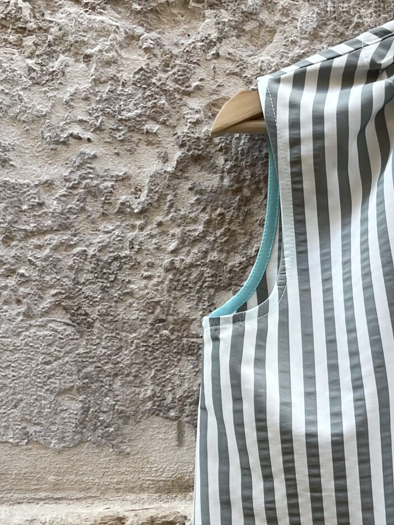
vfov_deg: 27.1
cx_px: 516
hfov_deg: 19.1
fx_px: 1077
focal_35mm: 71
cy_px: 385
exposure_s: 1/100
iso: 40
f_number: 1.6
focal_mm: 4.2
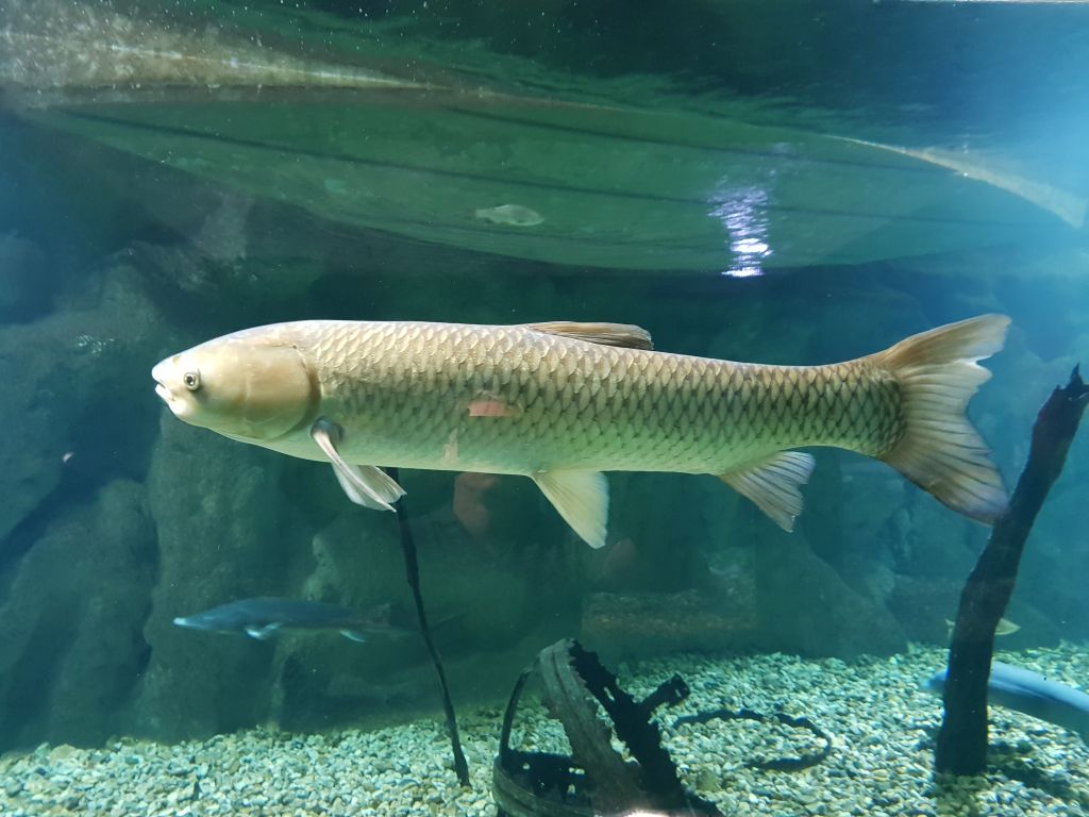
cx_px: 544
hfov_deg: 67.3
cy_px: 408
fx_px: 818
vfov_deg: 53.1
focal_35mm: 26
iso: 400
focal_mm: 4.2
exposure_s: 1/10
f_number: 1.7
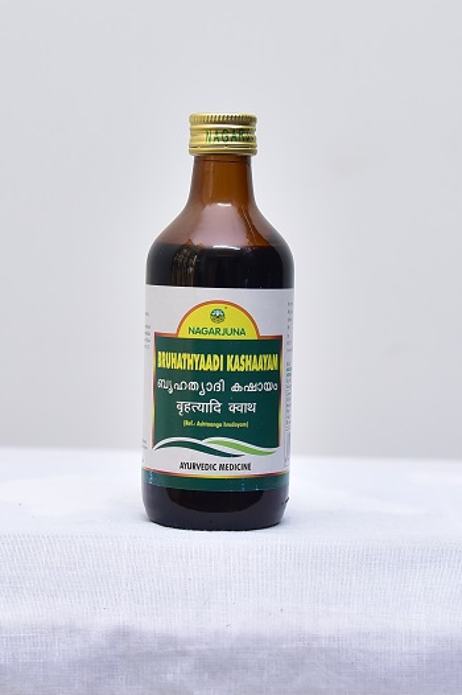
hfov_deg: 30.5
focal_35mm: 44
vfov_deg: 44.5
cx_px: 231
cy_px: 348
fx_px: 848
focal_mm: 44
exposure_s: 1/100
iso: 1250
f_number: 4
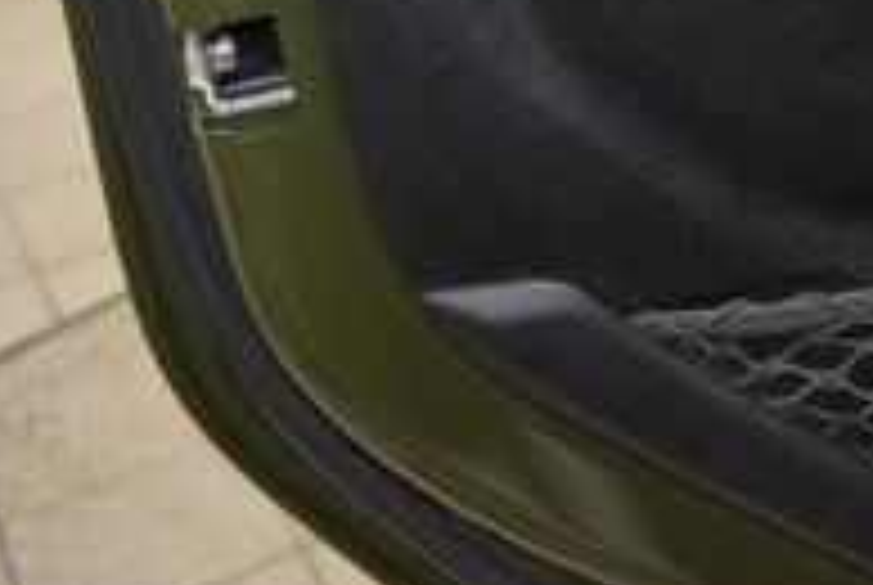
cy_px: -331
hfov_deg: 20.1
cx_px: 1251
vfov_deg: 14.3
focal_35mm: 89
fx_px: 2162
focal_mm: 18
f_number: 3.5
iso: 1400
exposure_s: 1/100
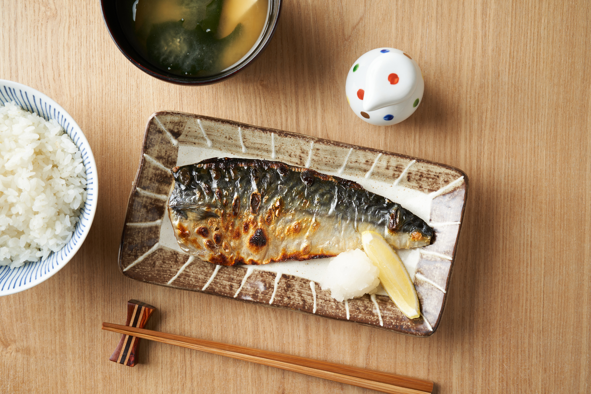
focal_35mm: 50
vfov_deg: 27.0
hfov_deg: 39.6
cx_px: 296
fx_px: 821
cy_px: 197
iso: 100
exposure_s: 1/125
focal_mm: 50
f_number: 5.6
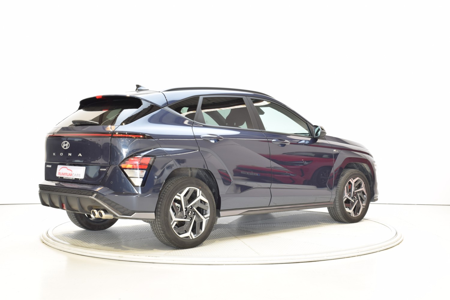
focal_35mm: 48
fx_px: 600
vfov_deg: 28.1
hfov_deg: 41.1
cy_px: 150
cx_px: 225
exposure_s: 1/1.3
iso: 100
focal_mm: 32
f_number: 11
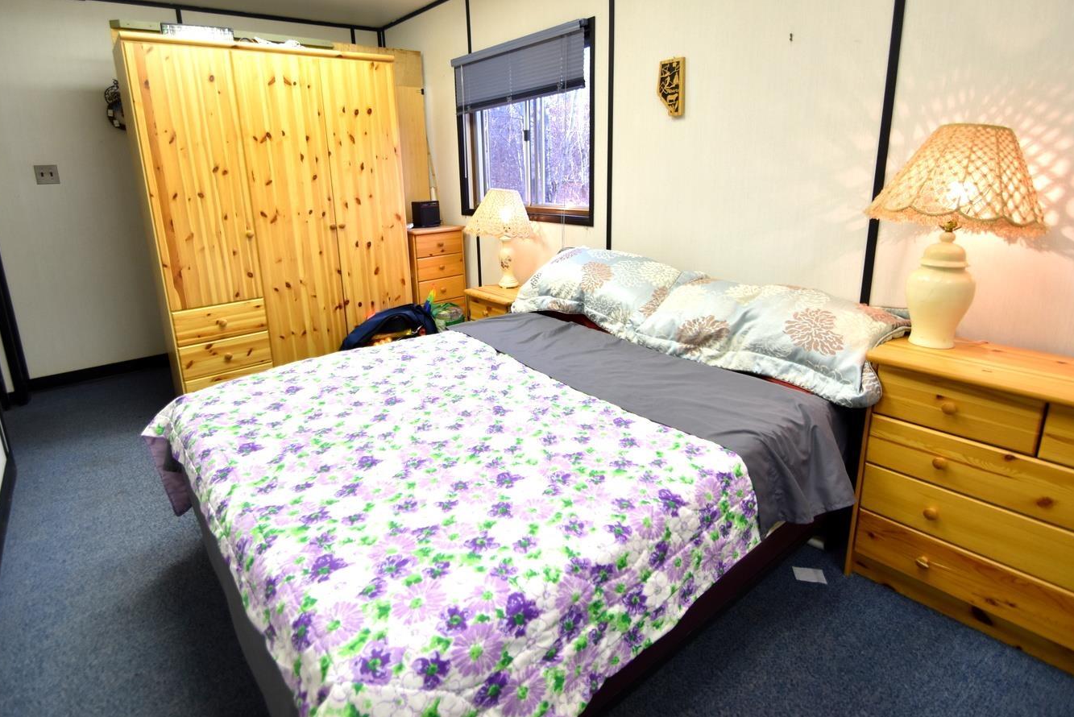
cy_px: 313
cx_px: 491
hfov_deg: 89.8
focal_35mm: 18
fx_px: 537
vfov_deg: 67.2
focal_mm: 10
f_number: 4.5
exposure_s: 1/80
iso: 400
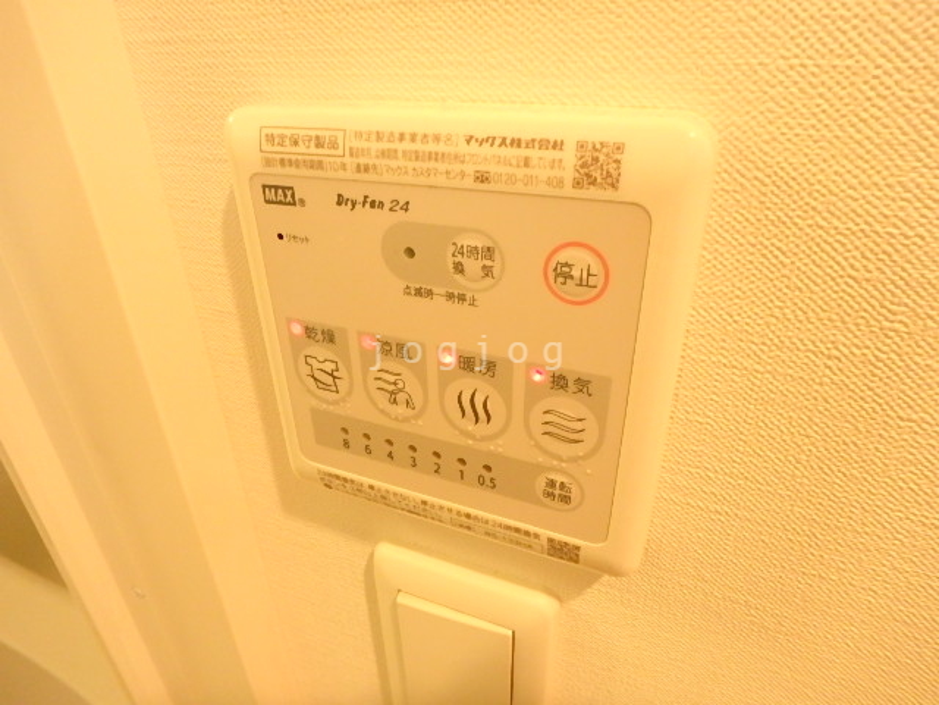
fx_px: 570
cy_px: 352
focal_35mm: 21
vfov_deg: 63.4
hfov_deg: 79.0
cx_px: 470
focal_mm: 3.7
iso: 800
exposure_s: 1/30
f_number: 3.5
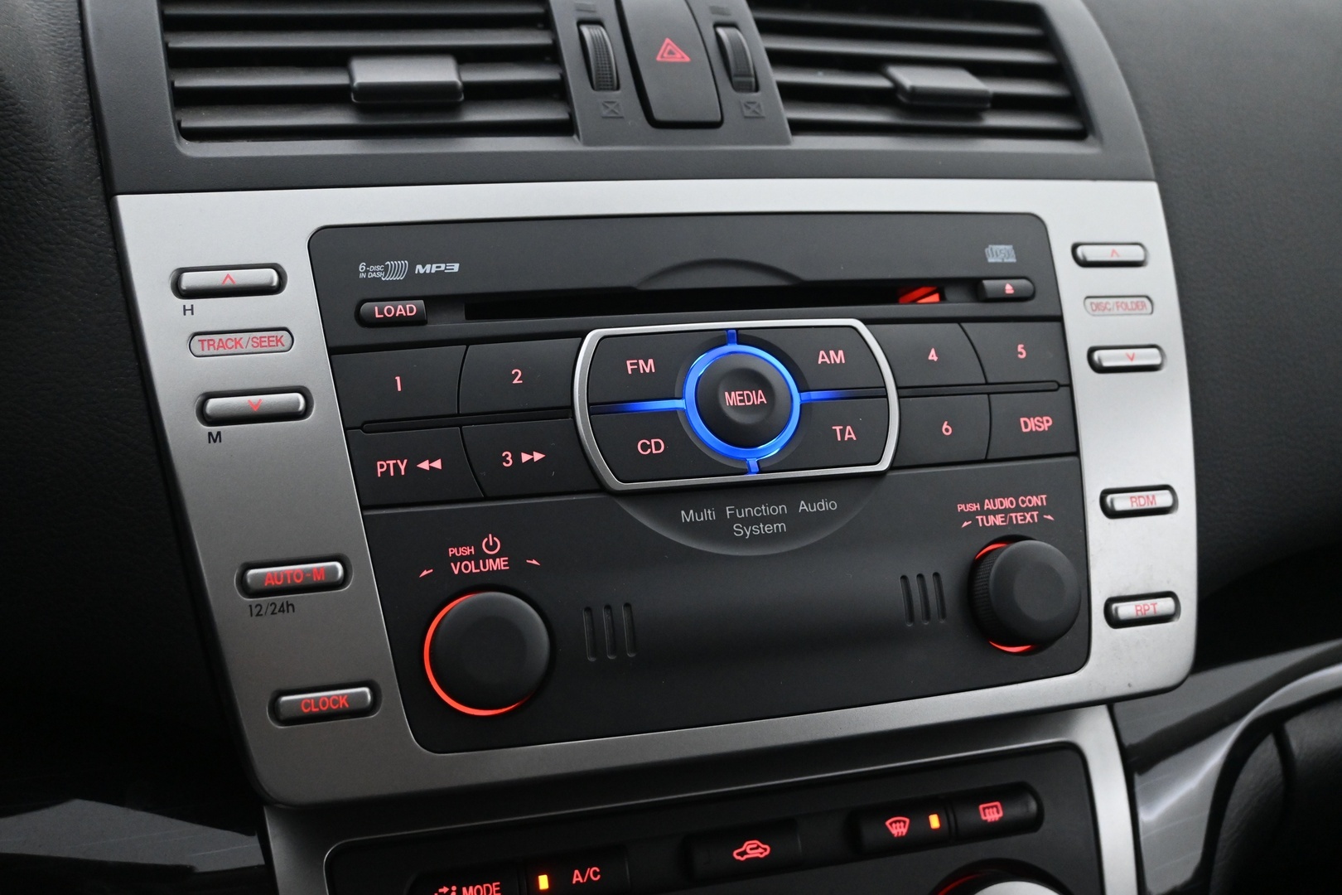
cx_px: 671
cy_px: 448
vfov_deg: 39.1
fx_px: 1258
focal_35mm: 34
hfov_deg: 56.1
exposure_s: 1/40
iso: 3200
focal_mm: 22.5
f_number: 4
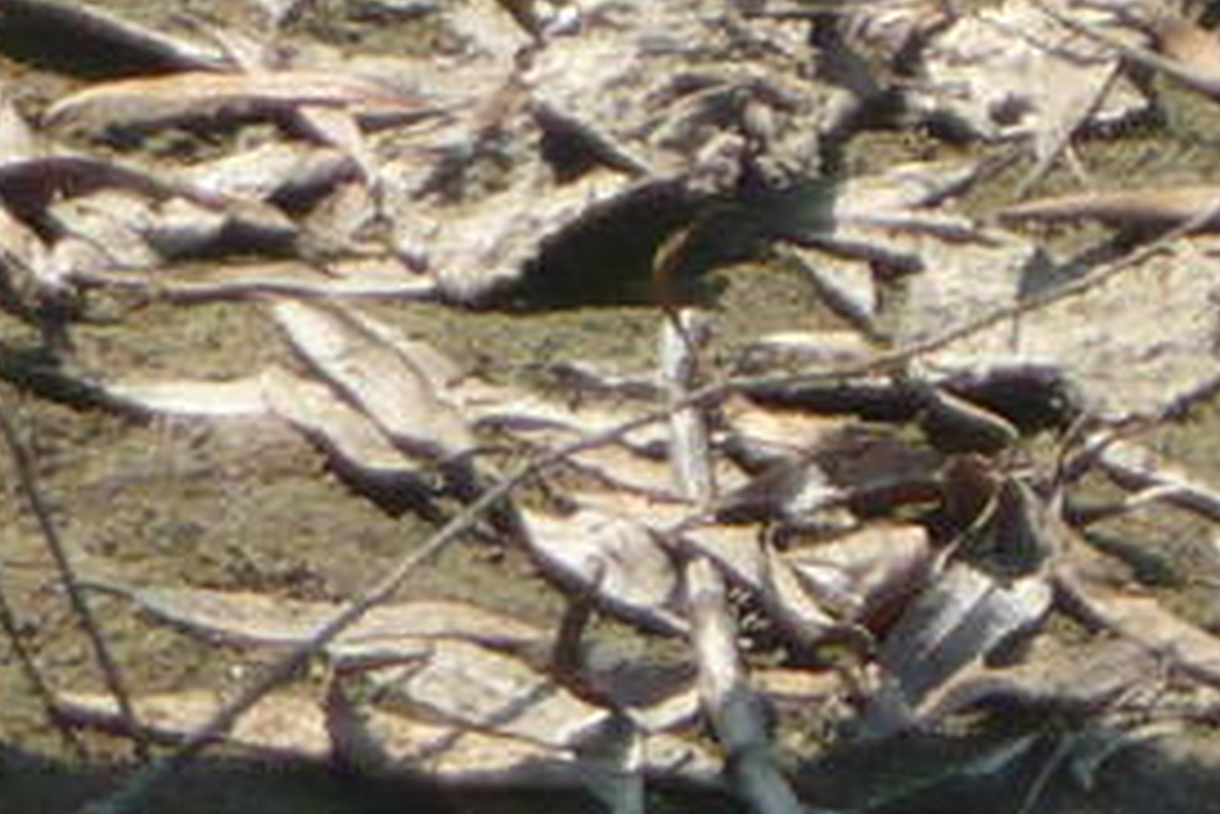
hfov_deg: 3.3
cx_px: -1436
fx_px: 20784
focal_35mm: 613
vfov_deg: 2.2
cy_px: -881
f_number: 5.1
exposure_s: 1/400
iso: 200
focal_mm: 16.5
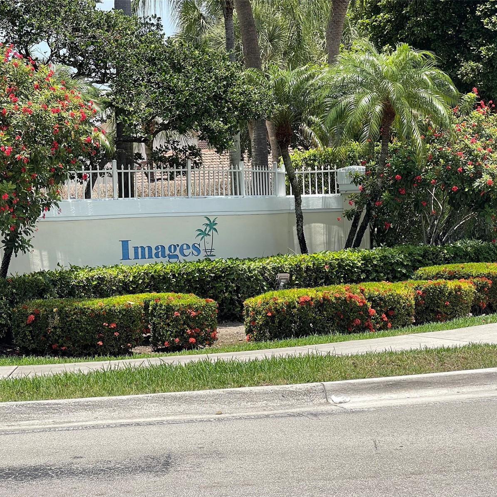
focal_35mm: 76
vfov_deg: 22.8
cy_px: 250
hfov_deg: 22.7
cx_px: 199
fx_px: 1235
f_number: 2.2
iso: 20
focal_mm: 7.5
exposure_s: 1/919
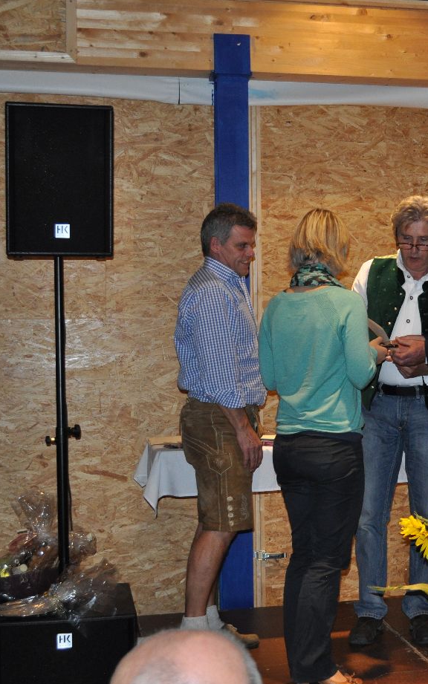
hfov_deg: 19.5
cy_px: 344
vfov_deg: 31.5
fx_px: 1213
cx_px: 410
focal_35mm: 65
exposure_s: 1/60
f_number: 4.5
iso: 800
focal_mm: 28
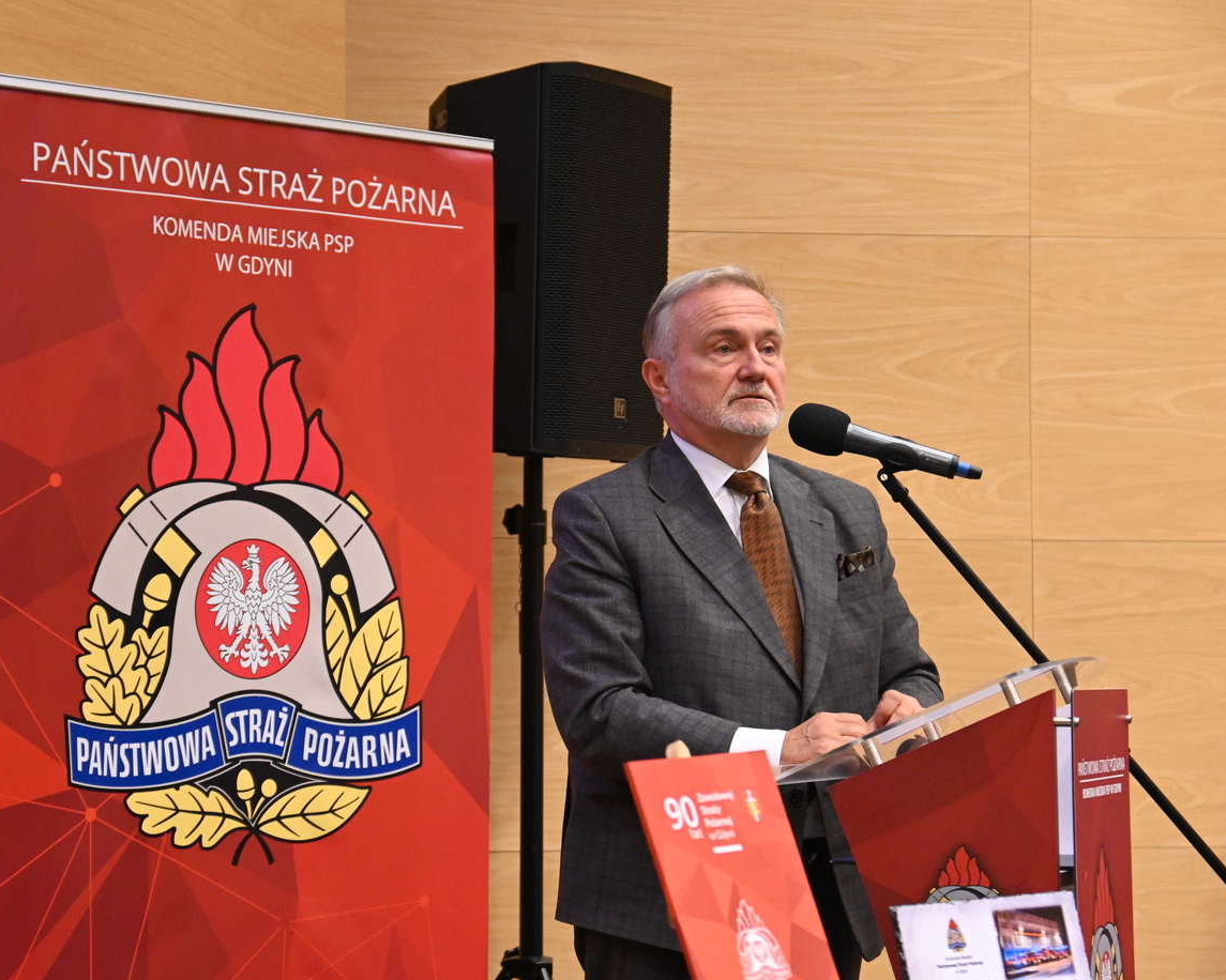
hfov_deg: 21.5
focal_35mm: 89
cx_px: 560
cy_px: 493
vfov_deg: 17.3
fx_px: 3229
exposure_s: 1/80
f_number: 3.8
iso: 3200
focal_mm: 52
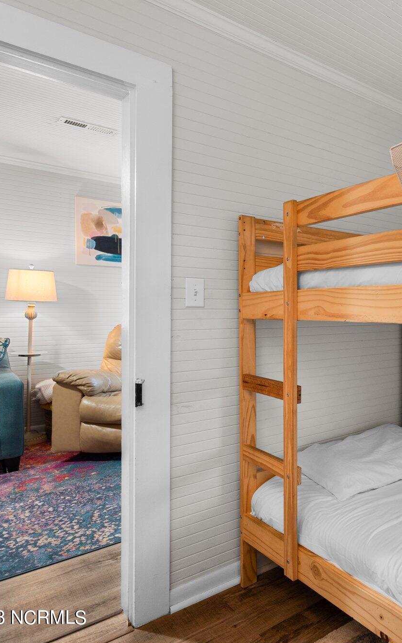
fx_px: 438
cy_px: 319
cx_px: 441
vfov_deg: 72.5
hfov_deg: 40.1
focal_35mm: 25
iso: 250
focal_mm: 16
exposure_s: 1/13
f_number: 4
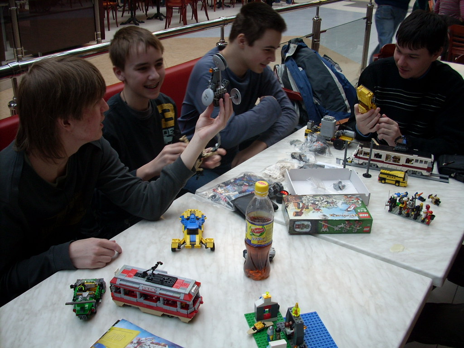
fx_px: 496
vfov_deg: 38.7
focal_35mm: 37
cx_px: 232
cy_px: 174
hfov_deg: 50.1
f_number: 2.8
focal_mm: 6.2
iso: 64
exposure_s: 1/38.9
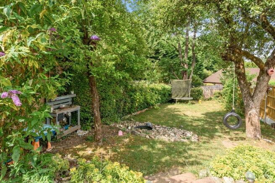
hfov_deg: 90.0
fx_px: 138
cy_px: 92
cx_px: 138
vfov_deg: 67.4
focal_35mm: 18
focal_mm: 12
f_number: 8
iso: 400
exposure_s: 1/320
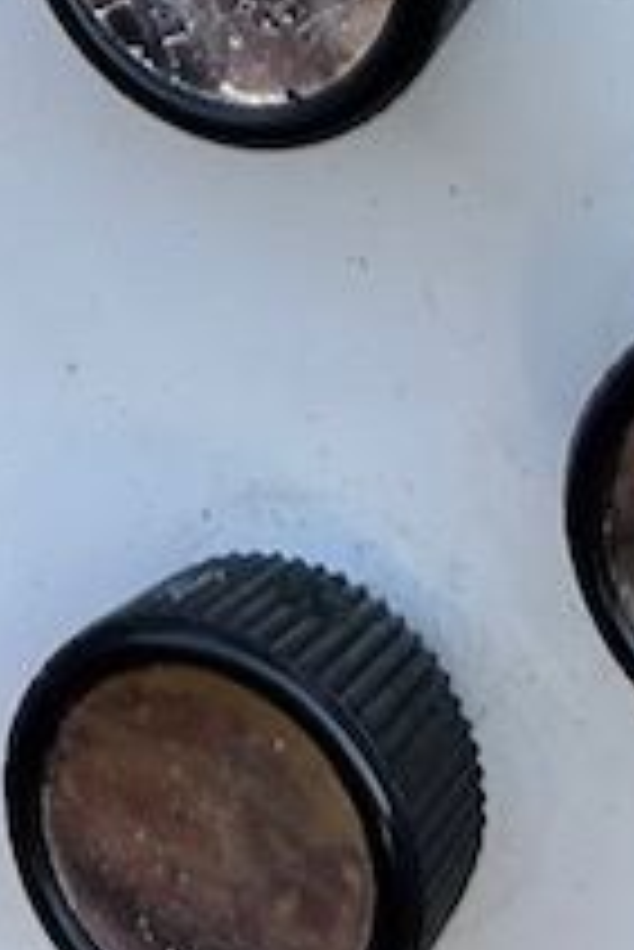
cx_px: 54
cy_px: -968
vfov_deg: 11.3
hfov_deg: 8.4
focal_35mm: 164
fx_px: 4325
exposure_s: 1/300
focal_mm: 5.7
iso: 50
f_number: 1.5
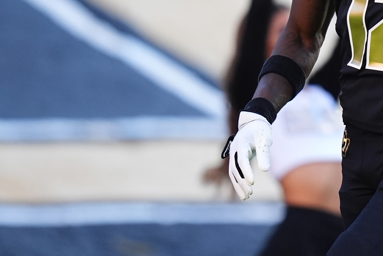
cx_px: 437
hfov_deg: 1.4
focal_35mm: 1456
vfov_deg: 0.9
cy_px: -17
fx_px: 15505
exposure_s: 1/2000
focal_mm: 400
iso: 1250
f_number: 2.8
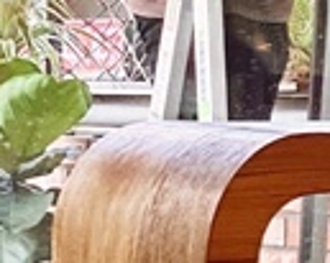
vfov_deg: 4.8
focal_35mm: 314
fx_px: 3064
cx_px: 640
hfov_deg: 6.0
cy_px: -286
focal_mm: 6
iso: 50
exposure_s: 1/120
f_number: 2
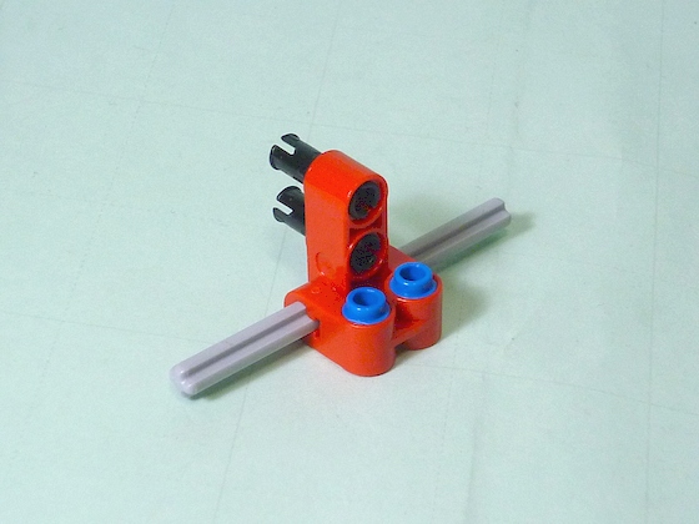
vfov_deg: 13.0
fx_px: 2302
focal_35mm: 114
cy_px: 262
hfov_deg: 17.3
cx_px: 350
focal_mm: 10.6
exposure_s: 1/50
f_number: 3.8
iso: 250
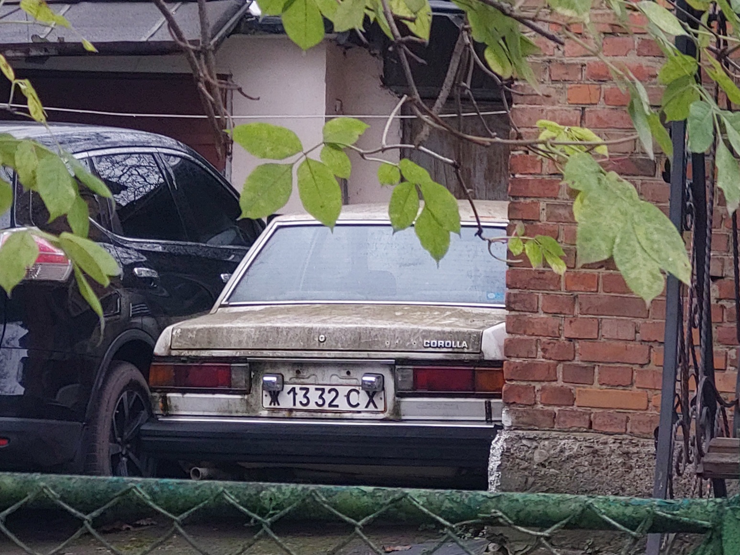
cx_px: 370
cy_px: 278
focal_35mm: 76
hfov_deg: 25.7
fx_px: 1625
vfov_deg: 19.4
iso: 40
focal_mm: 7.12
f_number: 2.4
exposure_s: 1/50
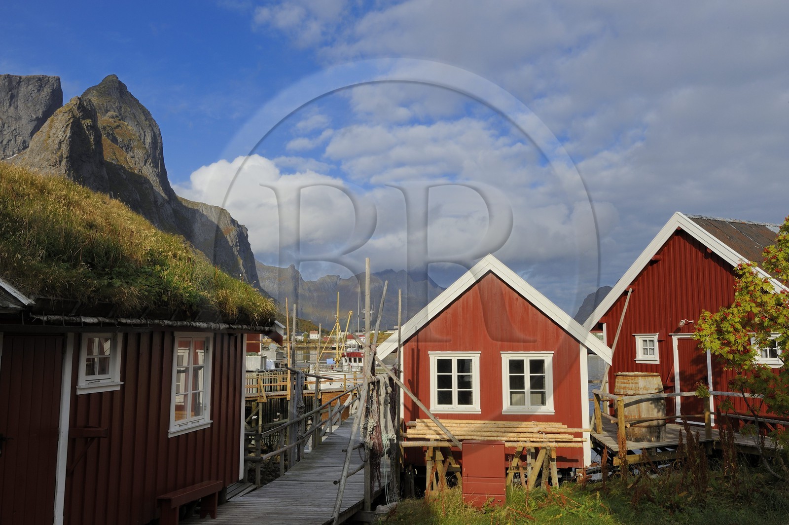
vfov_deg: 41.0
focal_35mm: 32
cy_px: 262
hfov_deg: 58.8
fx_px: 701
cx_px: 394
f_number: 20
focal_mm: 32
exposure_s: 1/160
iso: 400
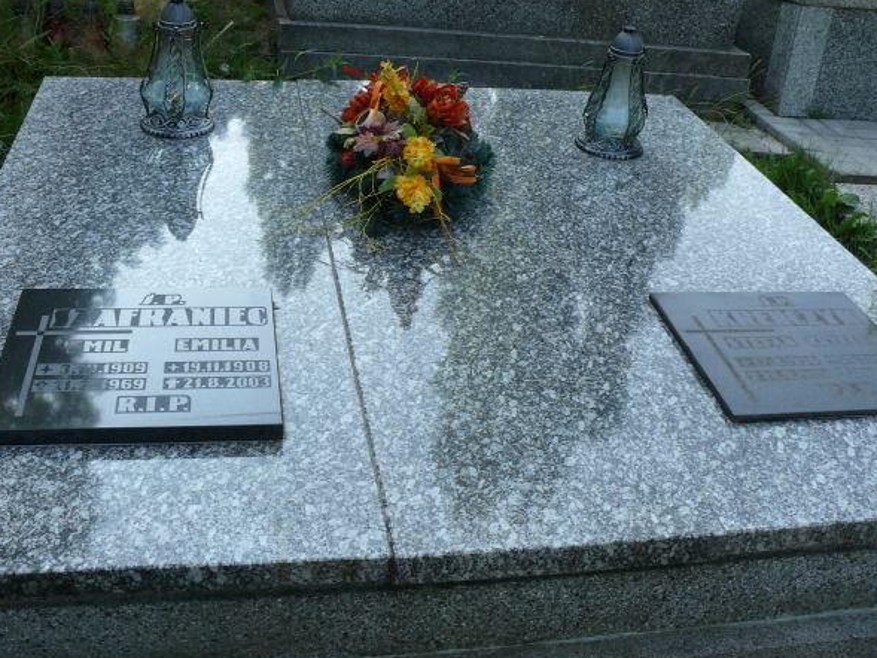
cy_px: 317
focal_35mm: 38
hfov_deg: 48.9
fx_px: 963
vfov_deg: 37.7
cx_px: 414
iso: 100
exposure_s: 1/200
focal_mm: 7.4
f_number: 4
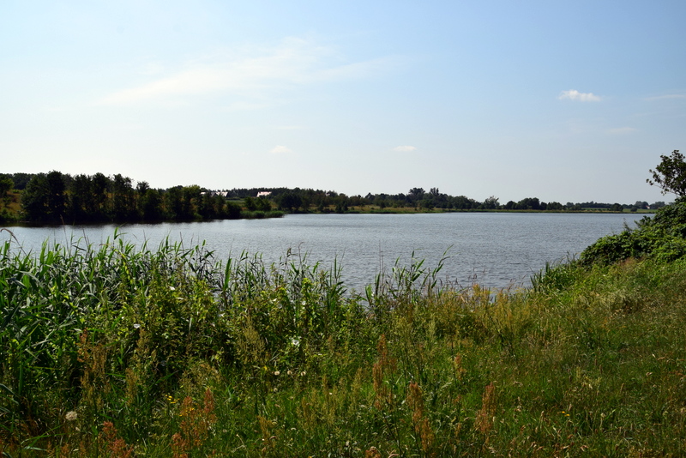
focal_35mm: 27
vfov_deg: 48.0
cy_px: 229
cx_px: 343
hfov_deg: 67.4
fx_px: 515
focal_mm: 18
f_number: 11
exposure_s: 1/500
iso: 250
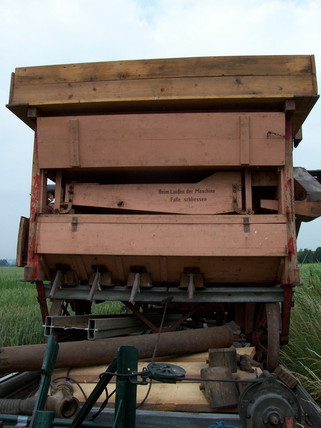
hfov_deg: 41.8
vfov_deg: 54.0
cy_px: 214
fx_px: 420
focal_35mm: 34
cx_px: 160
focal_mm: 5.6
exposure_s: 1/216
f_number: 5.1
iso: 80
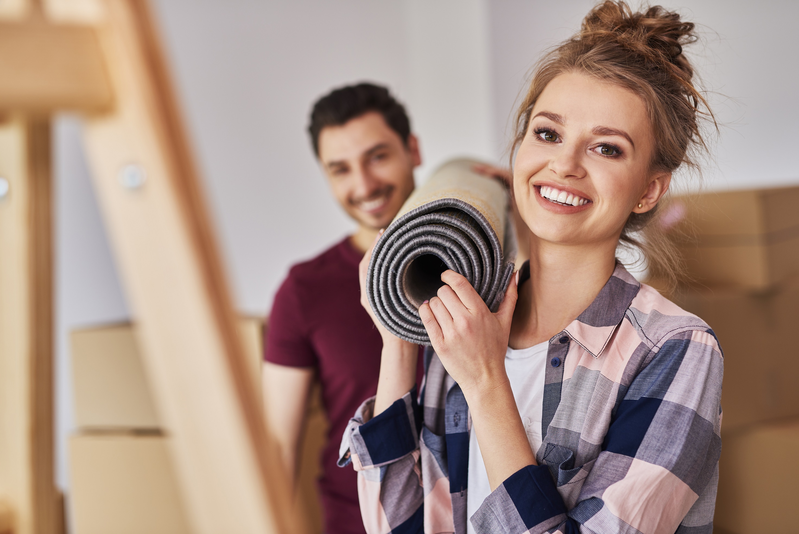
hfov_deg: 39.6
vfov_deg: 27.0
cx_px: 400
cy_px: 267
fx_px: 1110
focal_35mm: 50
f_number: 2.5
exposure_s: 1/200
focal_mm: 50
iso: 100
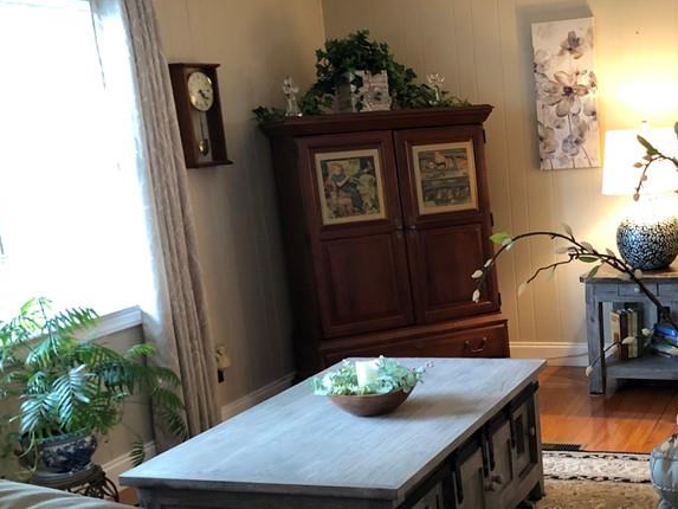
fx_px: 980
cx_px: 558
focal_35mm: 50
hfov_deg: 36.6
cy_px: 367
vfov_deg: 28.8
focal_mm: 3.99
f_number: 1.8
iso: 64
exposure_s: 1/15
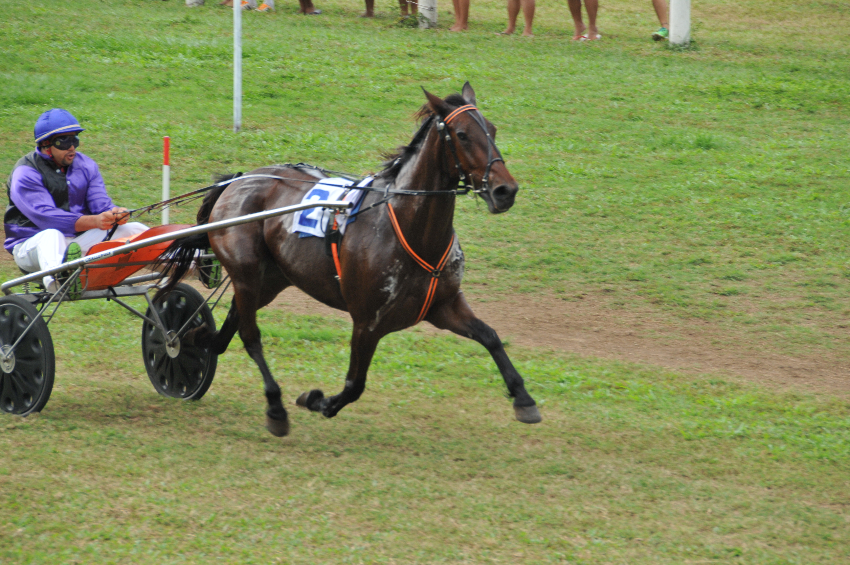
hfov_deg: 8.1
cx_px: 425
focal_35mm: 255
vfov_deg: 5.4
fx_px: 6013
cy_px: 282
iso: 500
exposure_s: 1/320
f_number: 9
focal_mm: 170
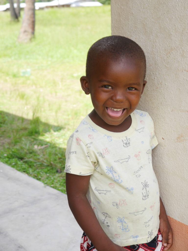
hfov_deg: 23.7
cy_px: 126
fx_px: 449
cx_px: 94
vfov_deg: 31.2
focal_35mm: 62
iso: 160
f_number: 5
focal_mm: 31
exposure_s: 1/250
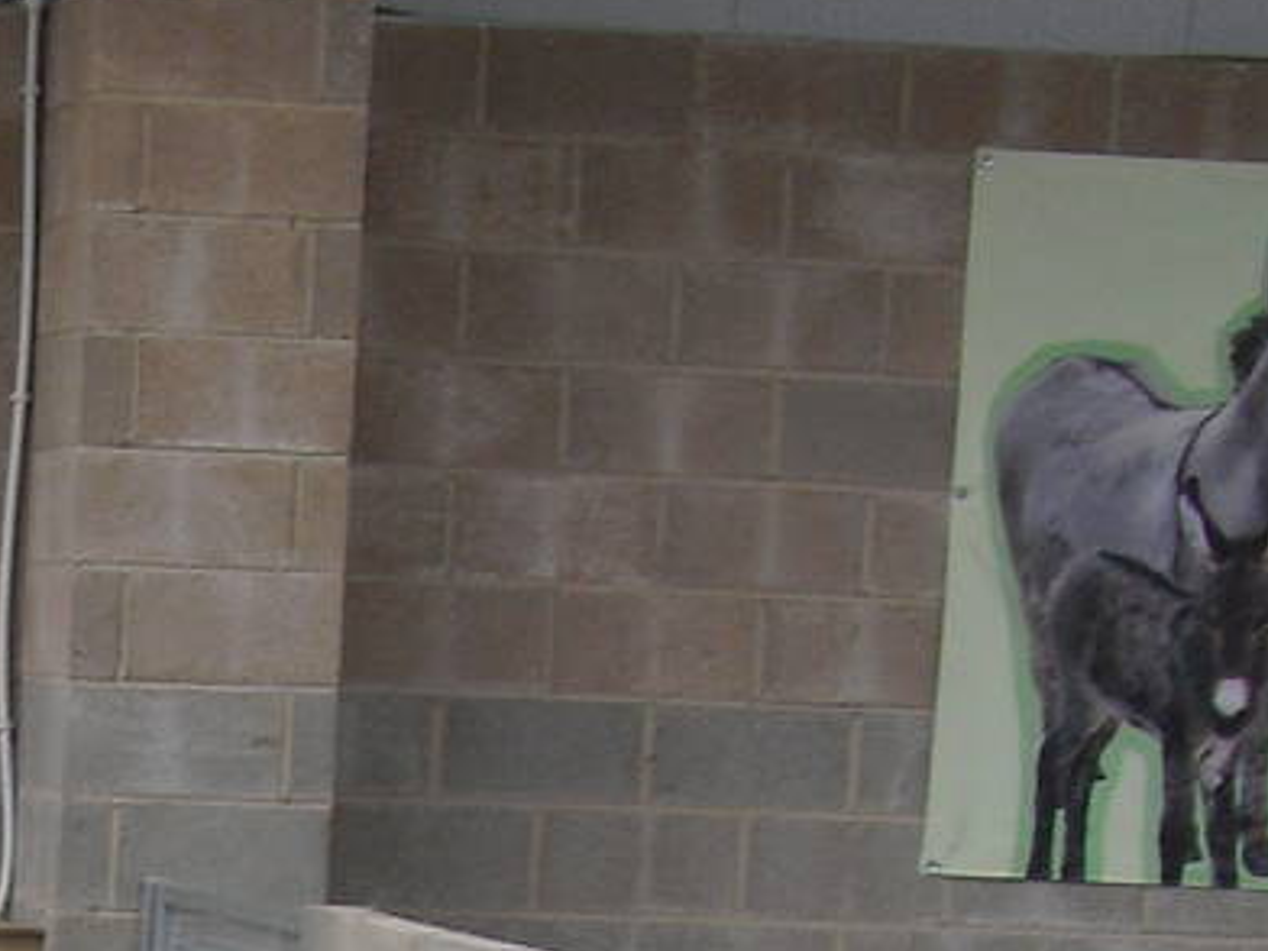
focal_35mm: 147
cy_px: 1789
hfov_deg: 12.4
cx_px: -896
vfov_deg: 9.5
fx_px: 5385
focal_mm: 6.3
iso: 100
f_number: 3.1
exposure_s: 1/100
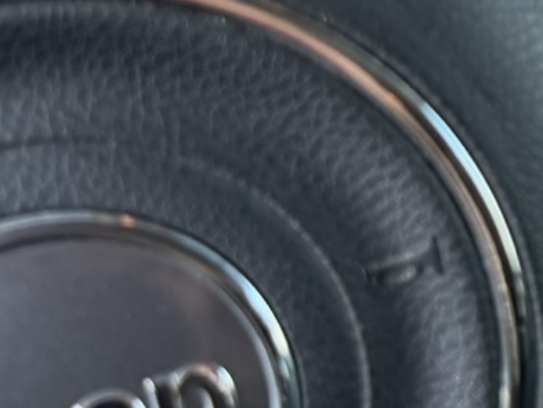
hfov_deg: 14.1
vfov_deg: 11.6
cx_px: 948
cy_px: -112
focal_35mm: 125
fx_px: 1961
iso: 160
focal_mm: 6.76
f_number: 1.78
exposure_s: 1/147
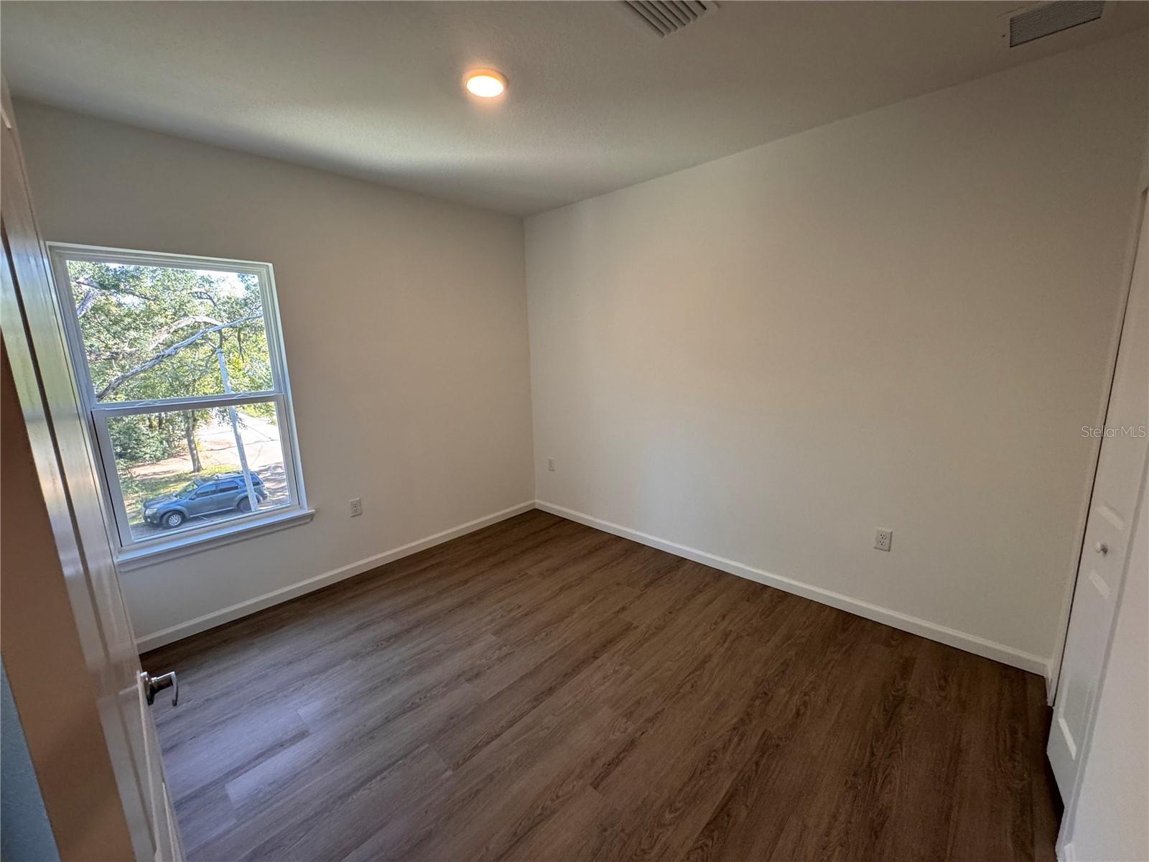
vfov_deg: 85.7
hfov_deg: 102.1
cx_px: 574
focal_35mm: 14
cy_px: 431
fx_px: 465
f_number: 2.2
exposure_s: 1/120
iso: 250
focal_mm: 2.22
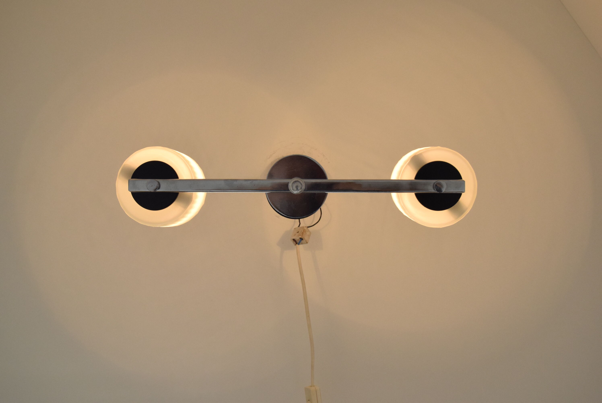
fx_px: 1381
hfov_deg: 24.6
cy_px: 202
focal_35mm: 82
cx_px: 301
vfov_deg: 16.6
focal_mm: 55
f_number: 8
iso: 1600
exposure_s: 1/250
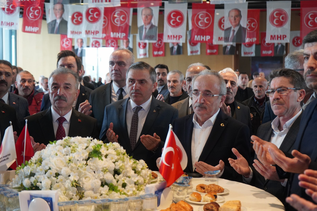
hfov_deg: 32.9
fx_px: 537
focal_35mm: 61
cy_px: 106
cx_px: 158
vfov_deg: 22.3
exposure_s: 1/160
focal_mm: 61
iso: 4000
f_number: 5.6
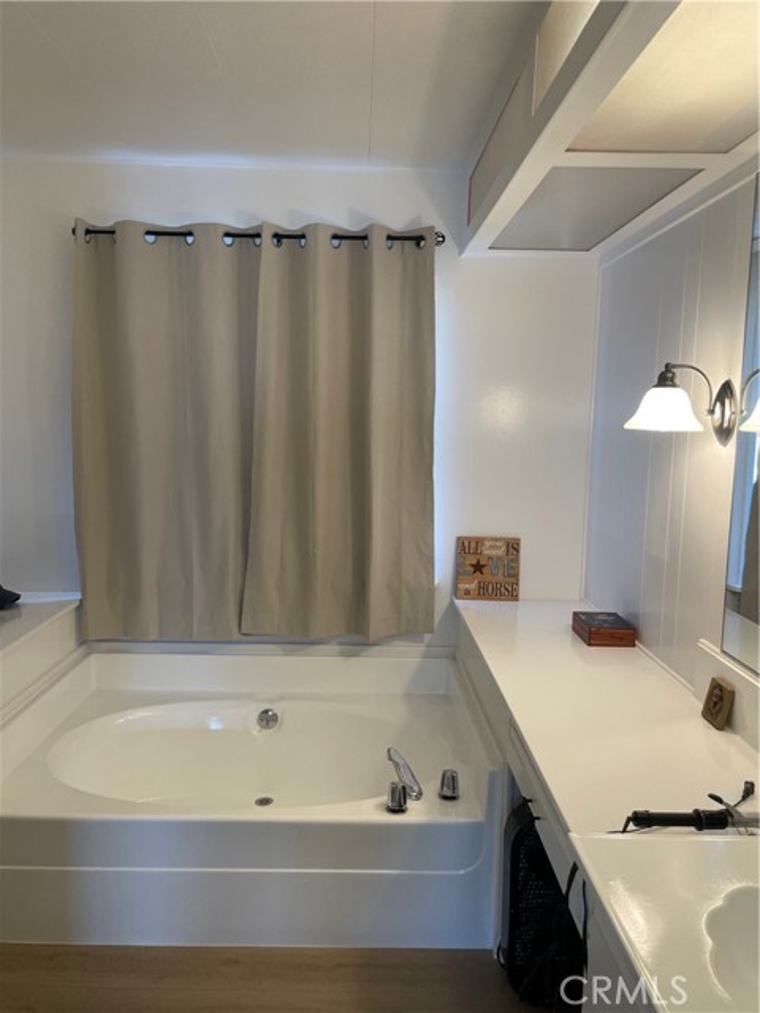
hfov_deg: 53.1
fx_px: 761
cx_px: 380
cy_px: 506
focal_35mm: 26
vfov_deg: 67.3
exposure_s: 1/120
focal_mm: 4.2
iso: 100
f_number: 1.6
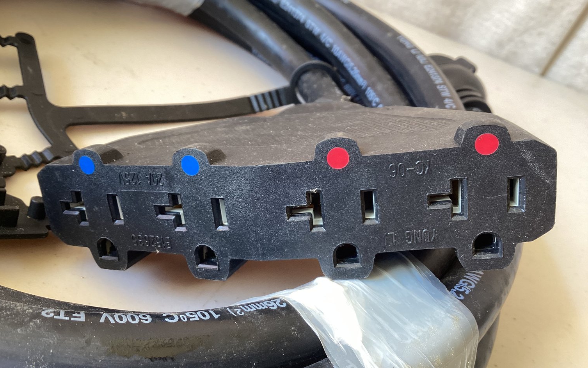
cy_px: 203
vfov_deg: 38.3
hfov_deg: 58.1
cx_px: 294
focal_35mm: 33
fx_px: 529
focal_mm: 3.3
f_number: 2.4
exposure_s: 1/60
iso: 100
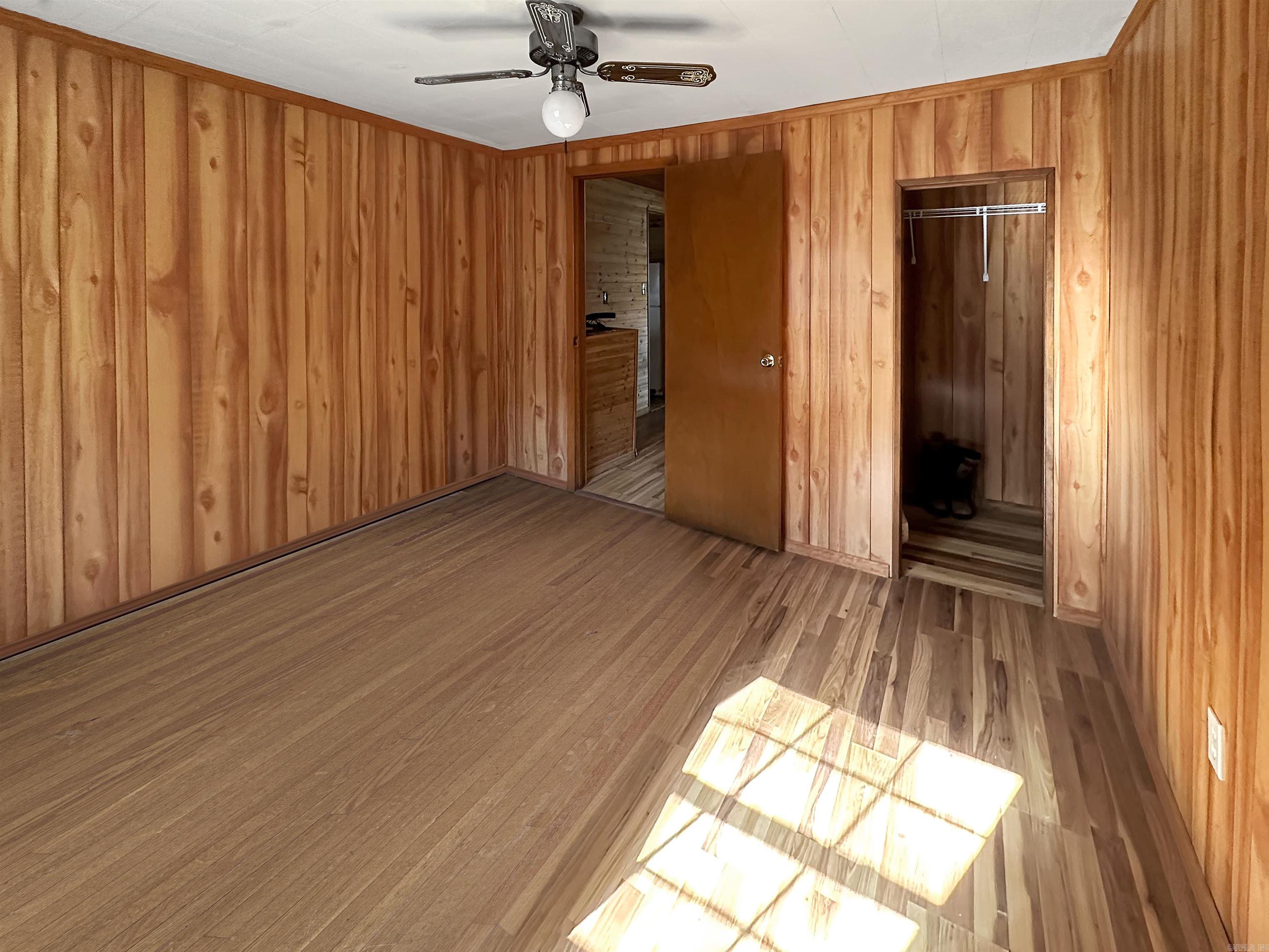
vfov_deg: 85.7
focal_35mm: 14
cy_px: 476
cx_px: 634
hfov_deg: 102.1
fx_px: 513
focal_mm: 2.22
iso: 400
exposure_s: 1/60
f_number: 2.2
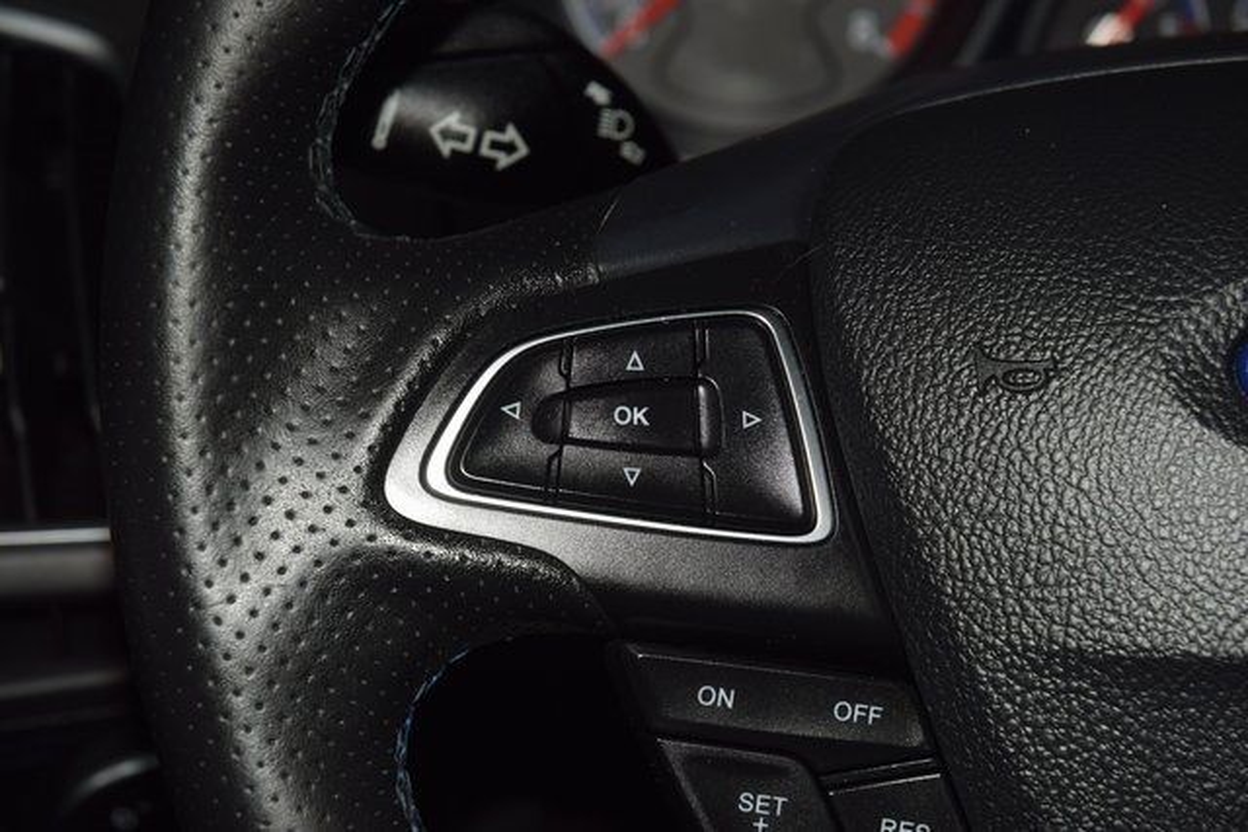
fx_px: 3641
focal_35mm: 105
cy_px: 416
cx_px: 624
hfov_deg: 19.5
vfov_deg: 13.0
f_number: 8
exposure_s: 1/125
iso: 100
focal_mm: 70
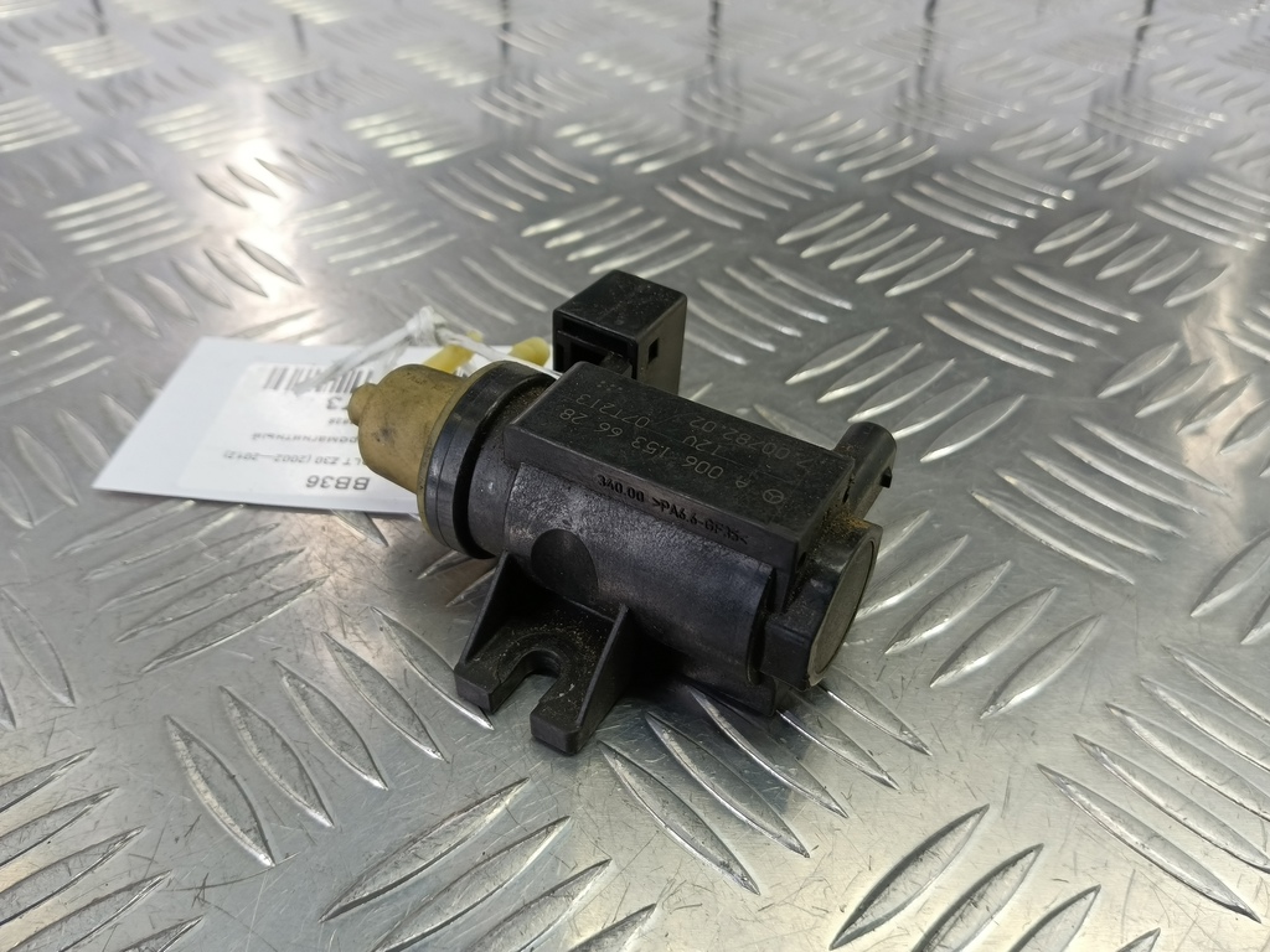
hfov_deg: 73.9
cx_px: 635
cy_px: 476
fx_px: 844
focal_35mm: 23
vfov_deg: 58.9
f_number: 1.6
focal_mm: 4.11
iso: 124
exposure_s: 1/50
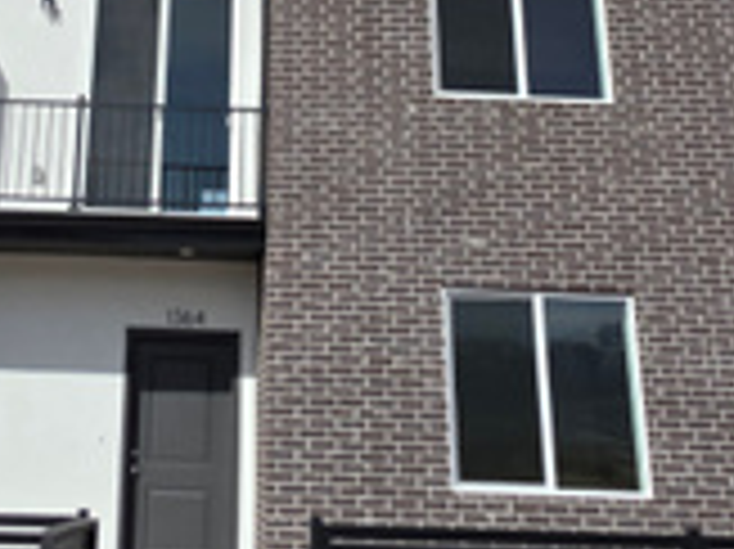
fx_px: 1081
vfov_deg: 27.4
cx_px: 180
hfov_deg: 36.6
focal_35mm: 51
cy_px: 40
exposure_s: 1/4313
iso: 40
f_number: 1.9
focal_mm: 2.2
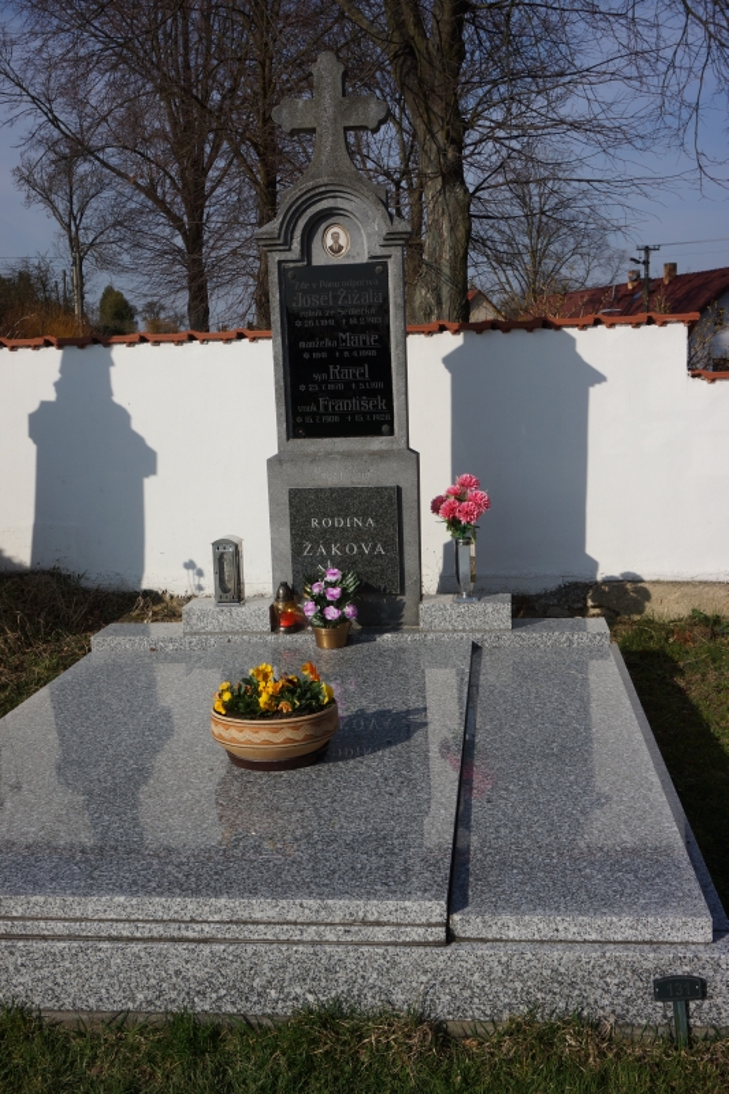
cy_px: 547
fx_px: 1185
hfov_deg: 34.2
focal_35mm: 39
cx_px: 364
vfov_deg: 49.6
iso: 100
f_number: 8
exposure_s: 1/500
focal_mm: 26
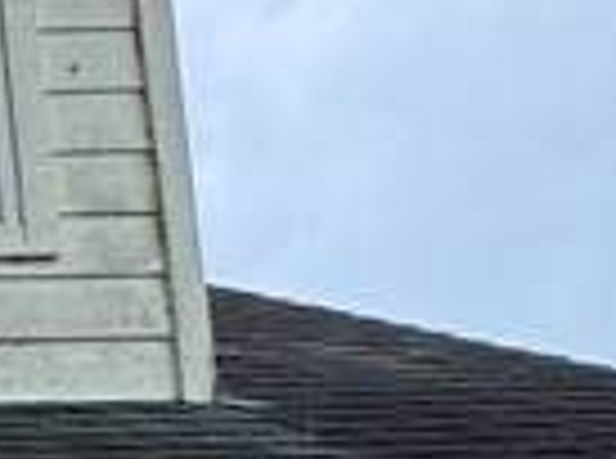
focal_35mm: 105
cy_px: 968
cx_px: -1295
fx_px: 1864
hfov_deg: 10.9
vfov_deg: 12.2
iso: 40
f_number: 2.2
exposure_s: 1/359
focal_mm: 2.22
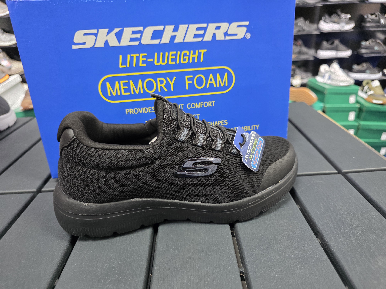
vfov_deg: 58.9
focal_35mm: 23
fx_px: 256
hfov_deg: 73.9
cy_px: 144
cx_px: 193
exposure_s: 1/100
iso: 320
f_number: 1.7
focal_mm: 6.3
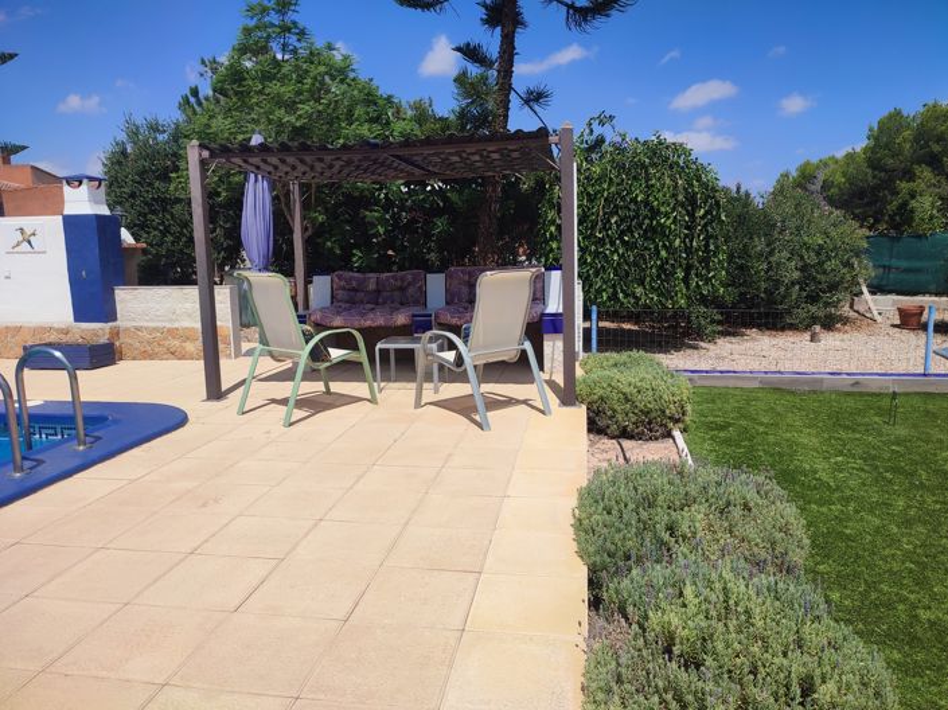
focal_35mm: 25
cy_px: 355
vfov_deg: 54.8
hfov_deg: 69.4
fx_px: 684
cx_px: 474
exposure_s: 1/1141
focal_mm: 6.04
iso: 50
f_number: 1.9
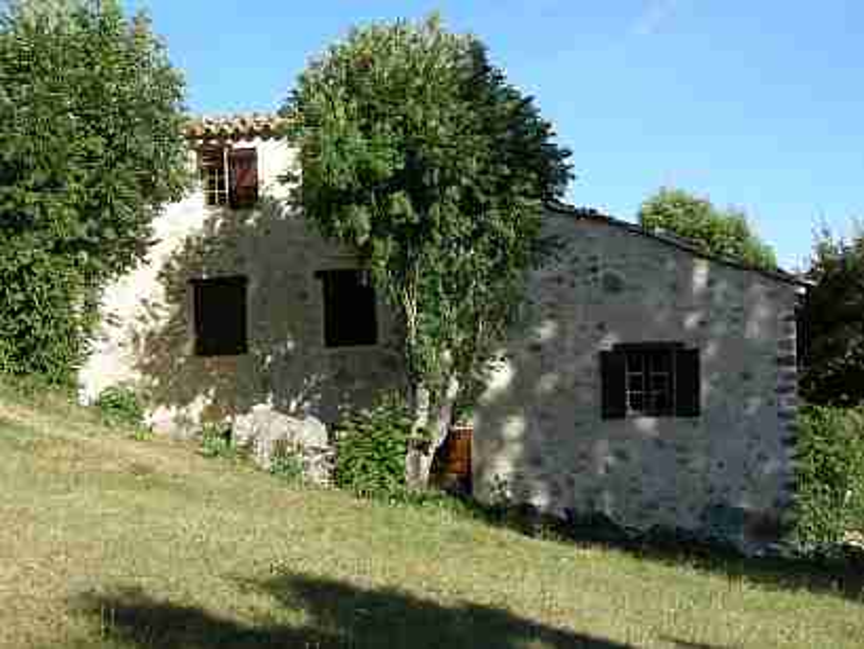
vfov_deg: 23.7
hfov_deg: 31.2
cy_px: 324
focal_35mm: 62
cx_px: 432
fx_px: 1548
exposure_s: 1/200
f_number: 4.9
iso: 64
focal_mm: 12.9
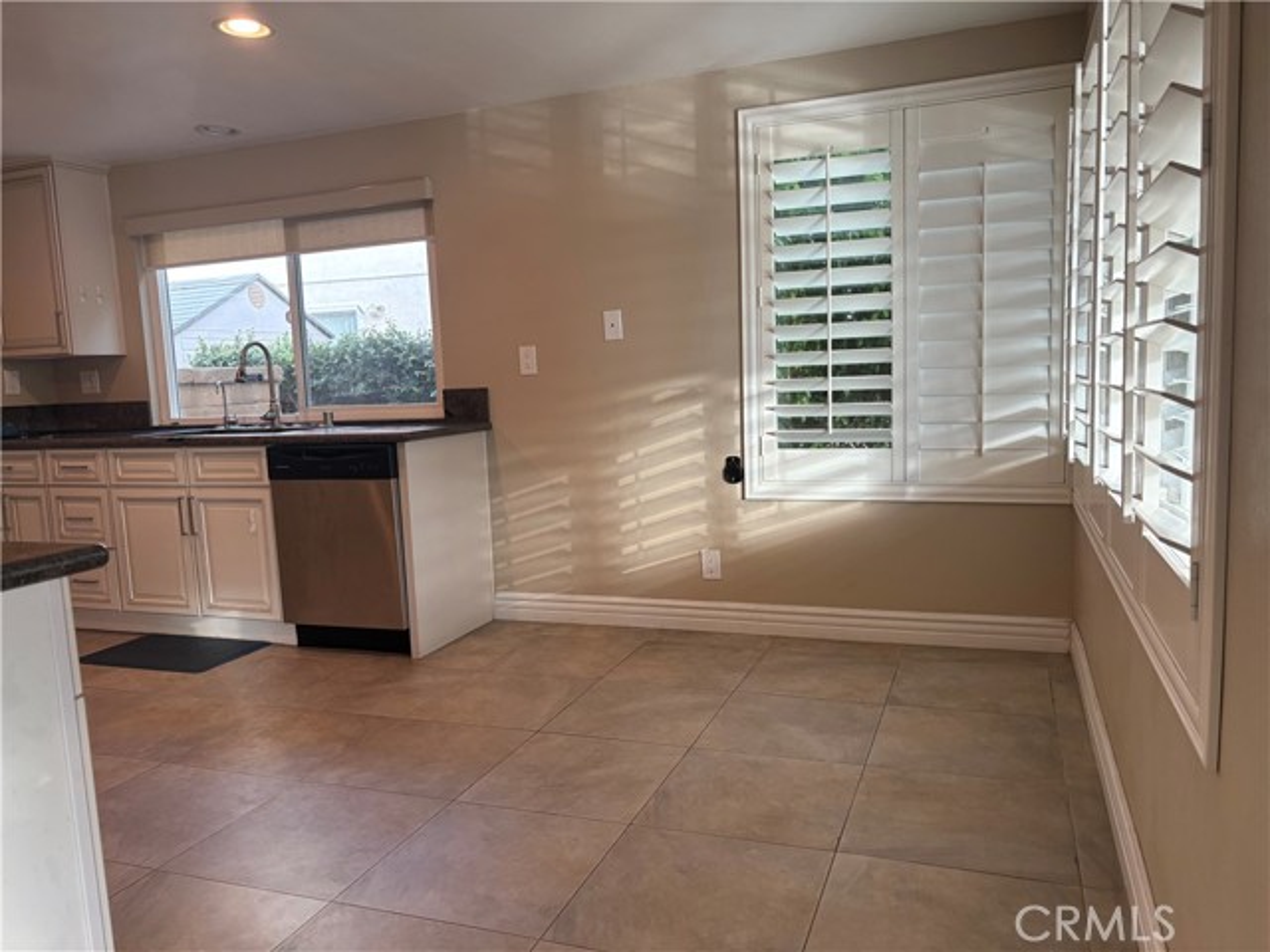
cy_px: 476
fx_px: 954
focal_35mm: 26
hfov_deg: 67.3
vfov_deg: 53.1
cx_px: 635
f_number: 1.6
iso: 100
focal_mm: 5.96
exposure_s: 1/147
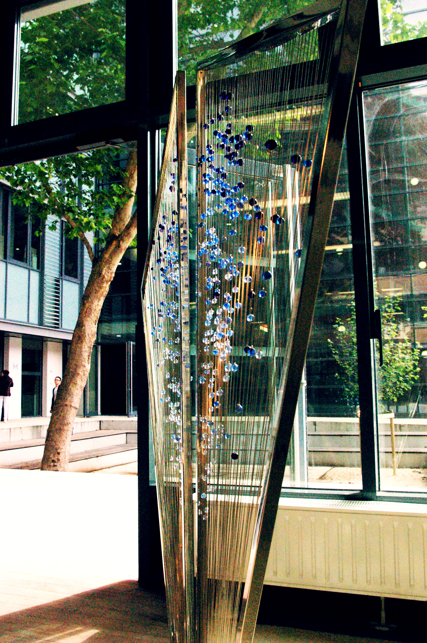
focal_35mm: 34
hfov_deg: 38.3
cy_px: 322
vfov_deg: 55.1
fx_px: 615
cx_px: 214
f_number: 11
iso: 3200
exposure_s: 1/640
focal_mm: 23
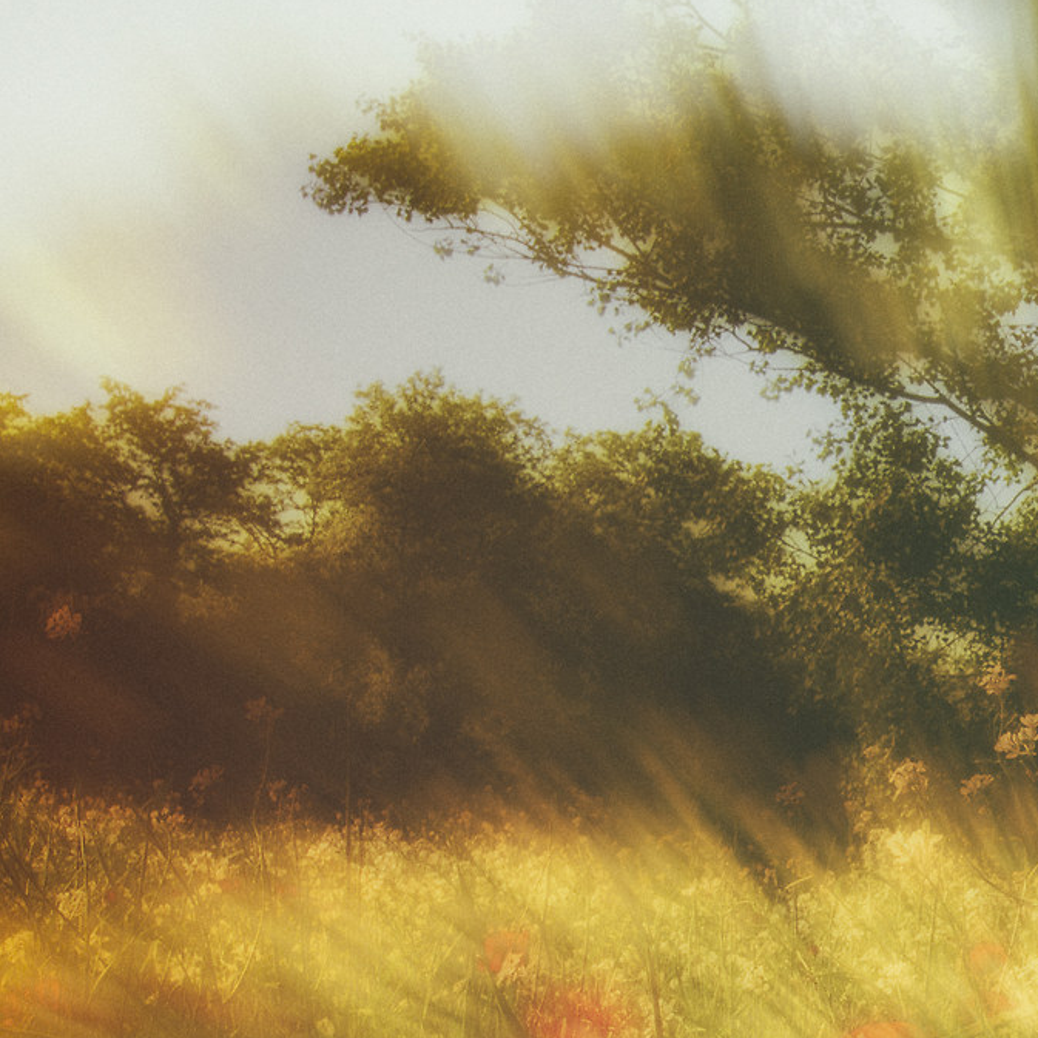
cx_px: 1456
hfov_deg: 17.5
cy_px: 1021
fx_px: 3087
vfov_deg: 18.6
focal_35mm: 91
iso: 100
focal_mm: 20
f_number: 13
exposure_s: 1/60
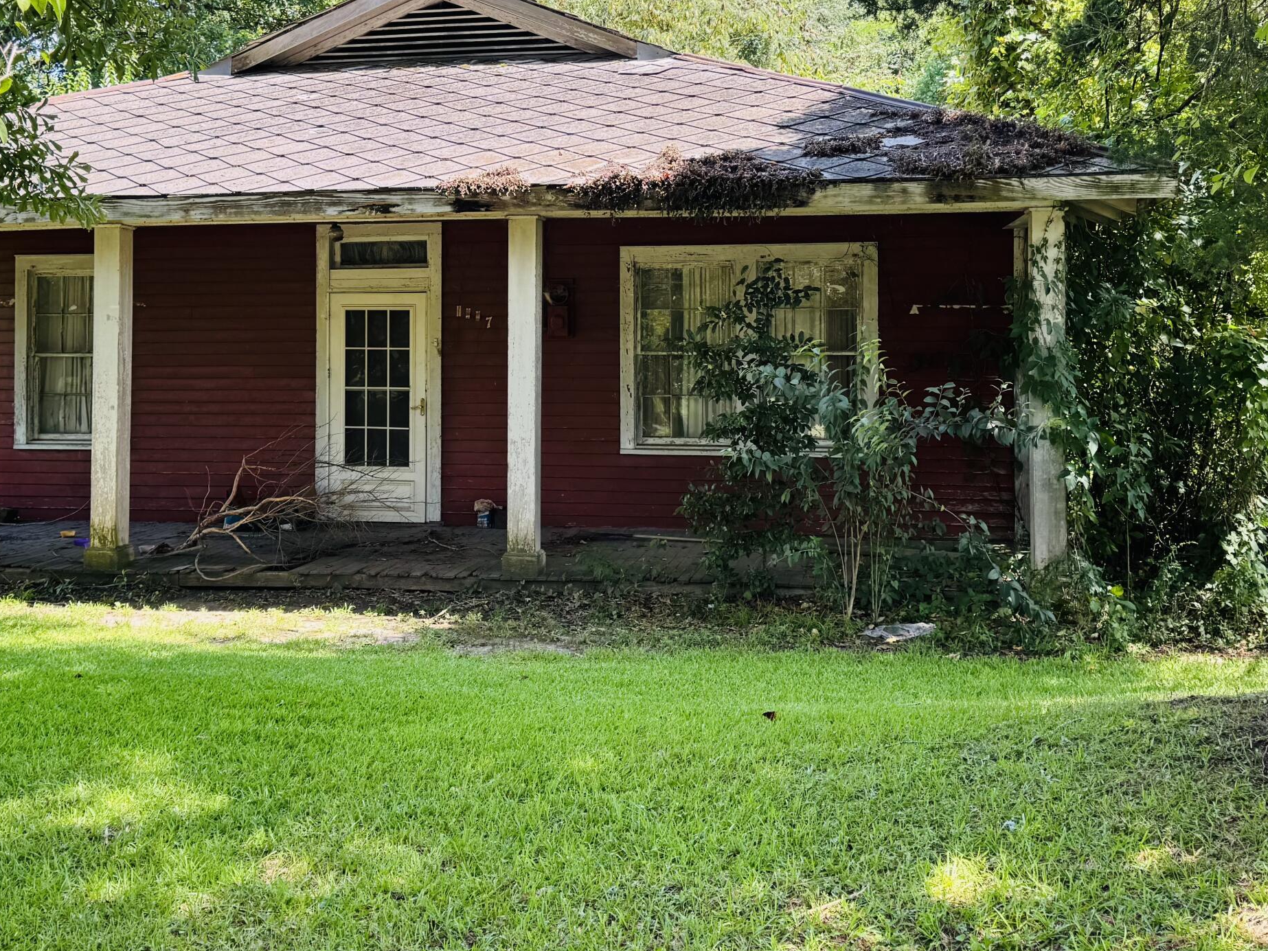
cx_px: 571
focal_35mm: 39
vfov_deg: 36.5
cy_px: 321
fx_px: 1429
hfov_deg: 47.8
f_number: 1.78
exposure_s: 1/376
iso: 80
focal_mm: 6.76
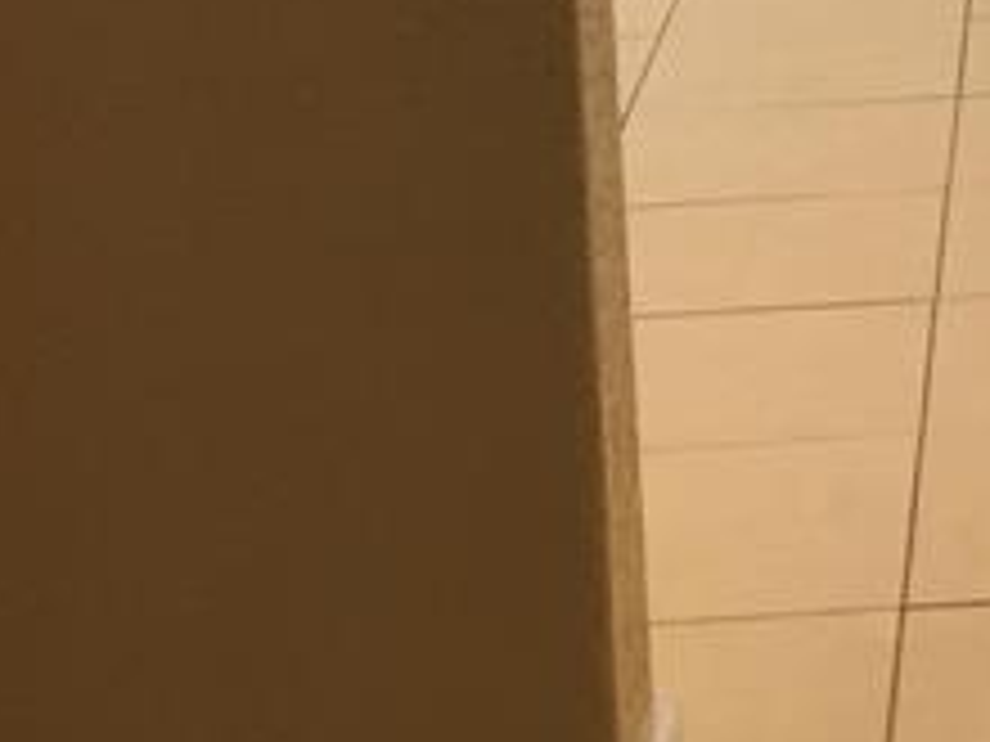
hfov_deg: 14.3
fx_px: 3861
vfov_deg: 10.4
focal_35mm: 135
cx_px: 1116
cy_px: -535
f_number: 2.2
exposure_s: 1/30
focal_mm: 4.15
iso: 80
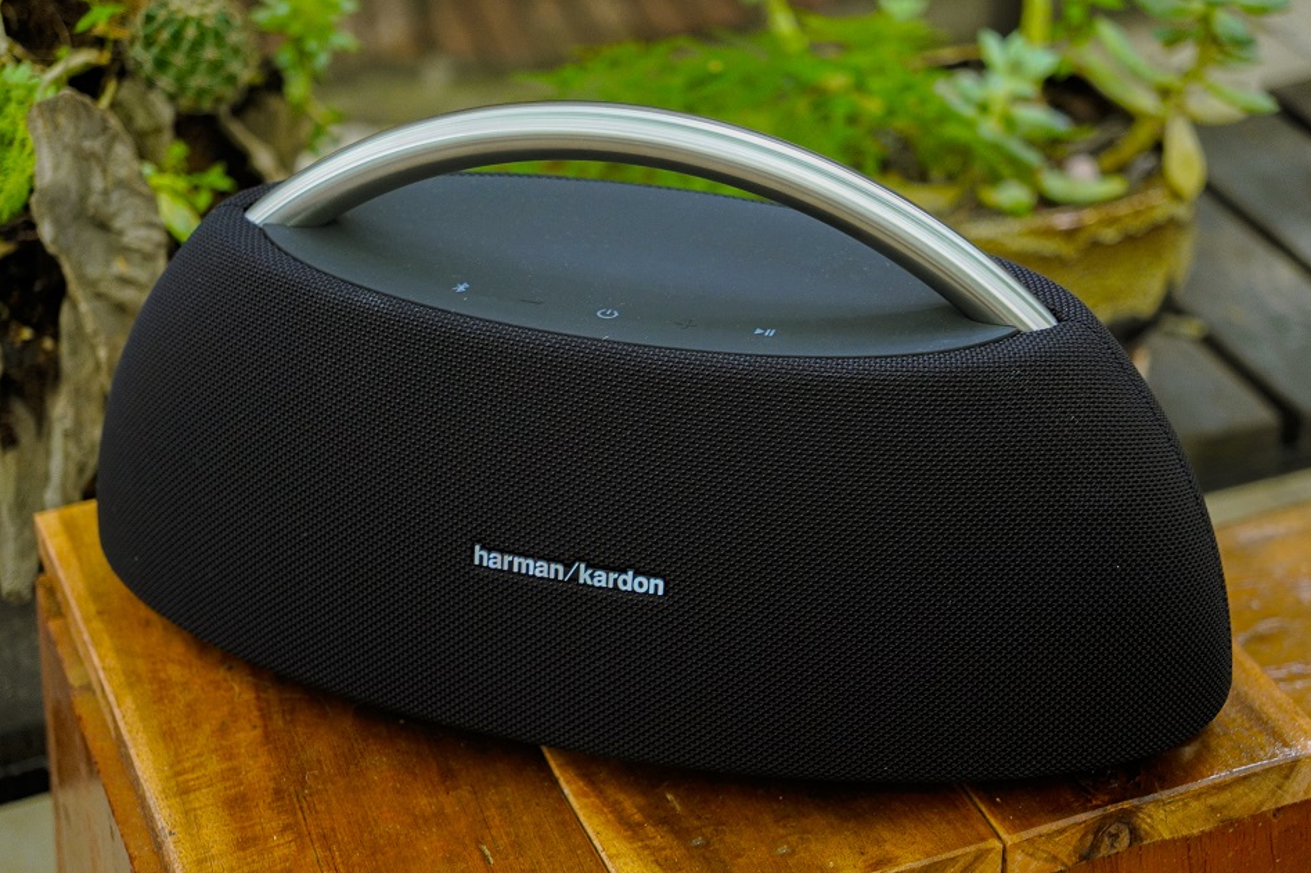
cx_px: 678
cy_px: 433
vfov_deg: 17.9
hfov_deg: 26.6
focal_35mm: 76
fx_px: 2773
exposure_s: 1/90
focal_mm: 48.1
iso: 800
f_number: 2.8
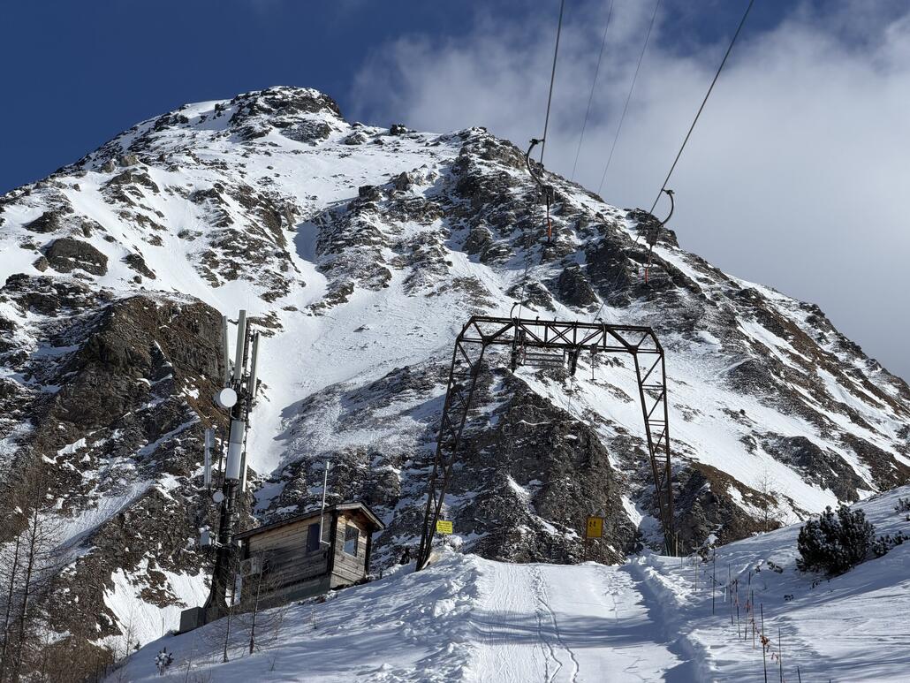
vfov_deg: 14.8
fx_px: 2629
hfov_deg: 19.6
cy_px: 342
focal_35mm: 100
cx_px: 455
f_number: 2.8
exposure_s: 1/1745
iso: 20
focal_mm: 16.89
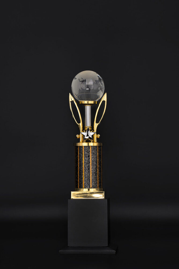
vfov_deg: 17.3
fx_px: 880
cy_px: 134
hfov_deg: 11.6
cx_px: 90
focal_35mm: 118
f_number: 7.1
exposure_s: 1/125
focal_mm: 118
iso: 160
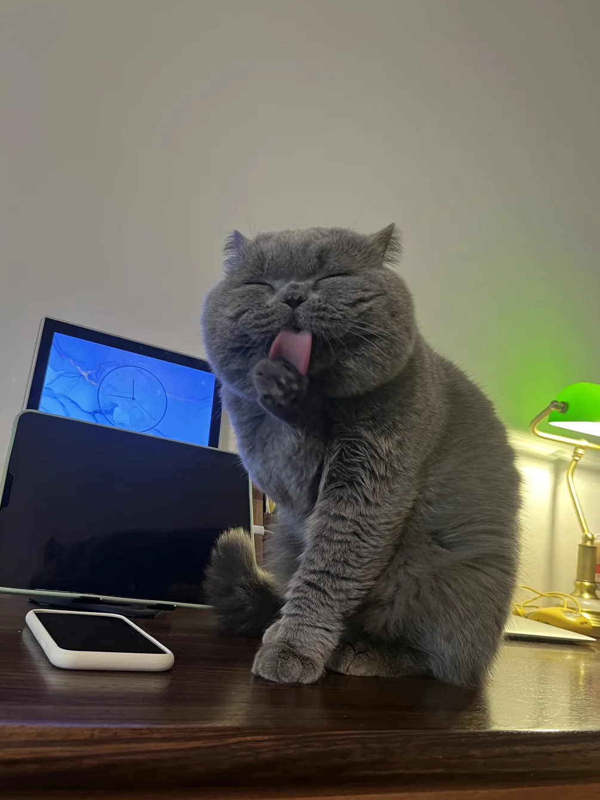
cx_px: 313
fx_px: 647
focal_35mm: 28
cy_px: 396
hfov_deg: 49.7
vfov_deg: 63.4
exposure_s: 1/50
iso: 200
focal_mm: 5.1
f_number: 1.6
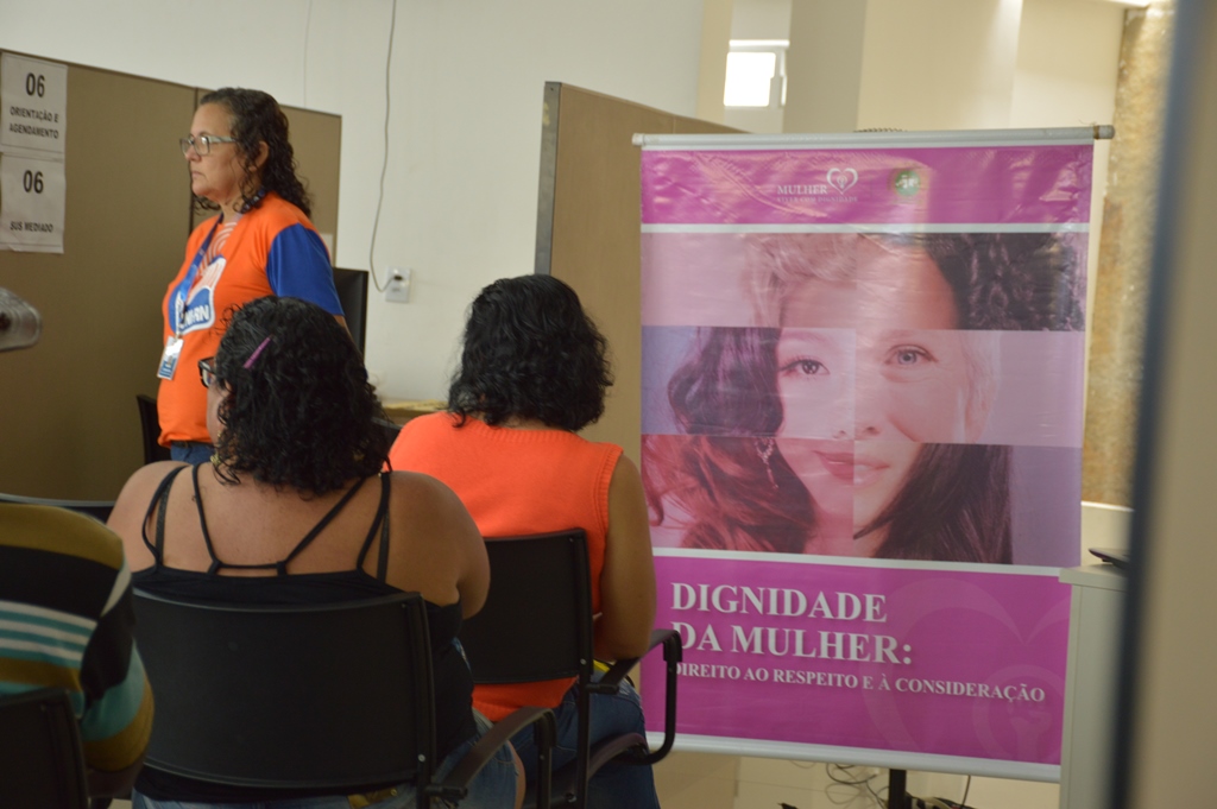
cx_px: 608
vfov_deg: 17.5
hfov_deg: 26.0
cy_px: 404
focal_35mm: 78
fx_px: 2635
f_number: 4.8
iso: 400
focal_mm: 52
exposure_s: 1/25
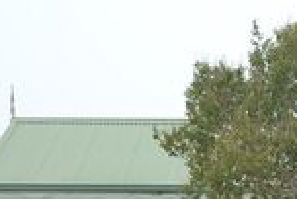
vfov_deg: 12.1
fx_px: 918
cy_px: 245
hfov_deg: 17.8
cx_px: 315
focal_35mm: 111
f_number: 7.1
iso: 100
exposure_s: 1/200
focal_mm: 24
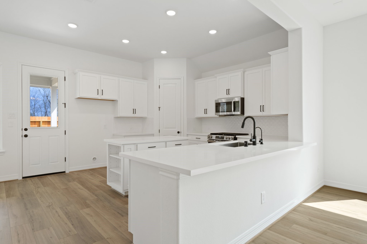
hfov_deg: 84.0
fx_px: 204
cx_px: 184
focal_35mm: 20
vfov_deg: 61.9
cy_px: 122
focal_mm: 20
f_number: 9
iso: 320
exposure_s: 1/40
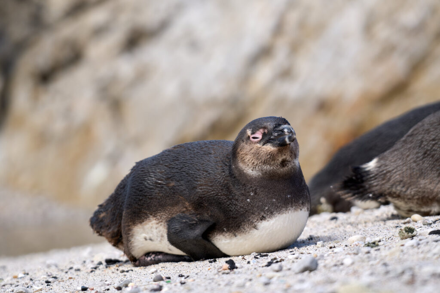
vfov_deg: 2.3
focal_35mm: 604
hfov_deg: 3.4
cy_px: 146
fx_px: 7385
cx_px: 220
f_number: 6.3
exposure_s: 1/640
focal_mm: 402.8
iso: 200
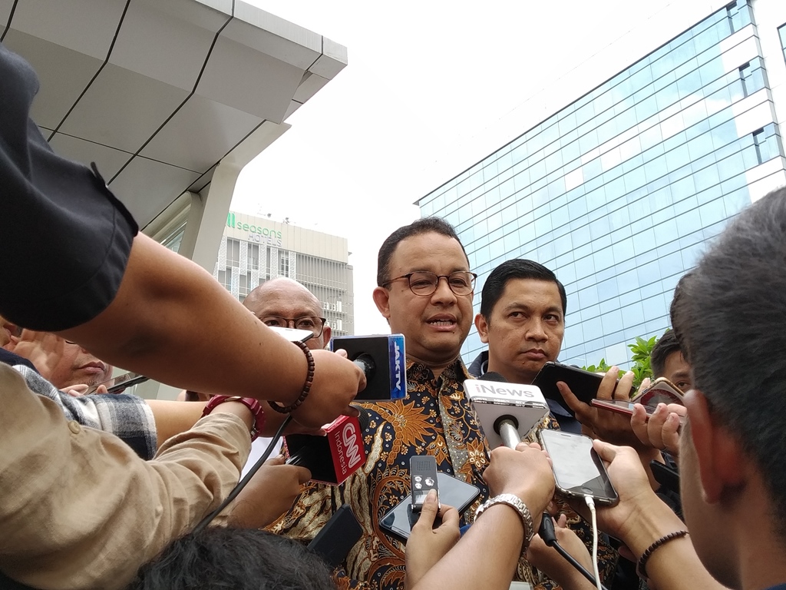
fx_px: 590
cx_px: 393
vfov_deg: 53.1
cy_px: 295
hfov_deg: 67.3
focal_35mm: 26
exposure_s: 1/186
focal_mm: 3.82
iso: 100
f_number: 2.2
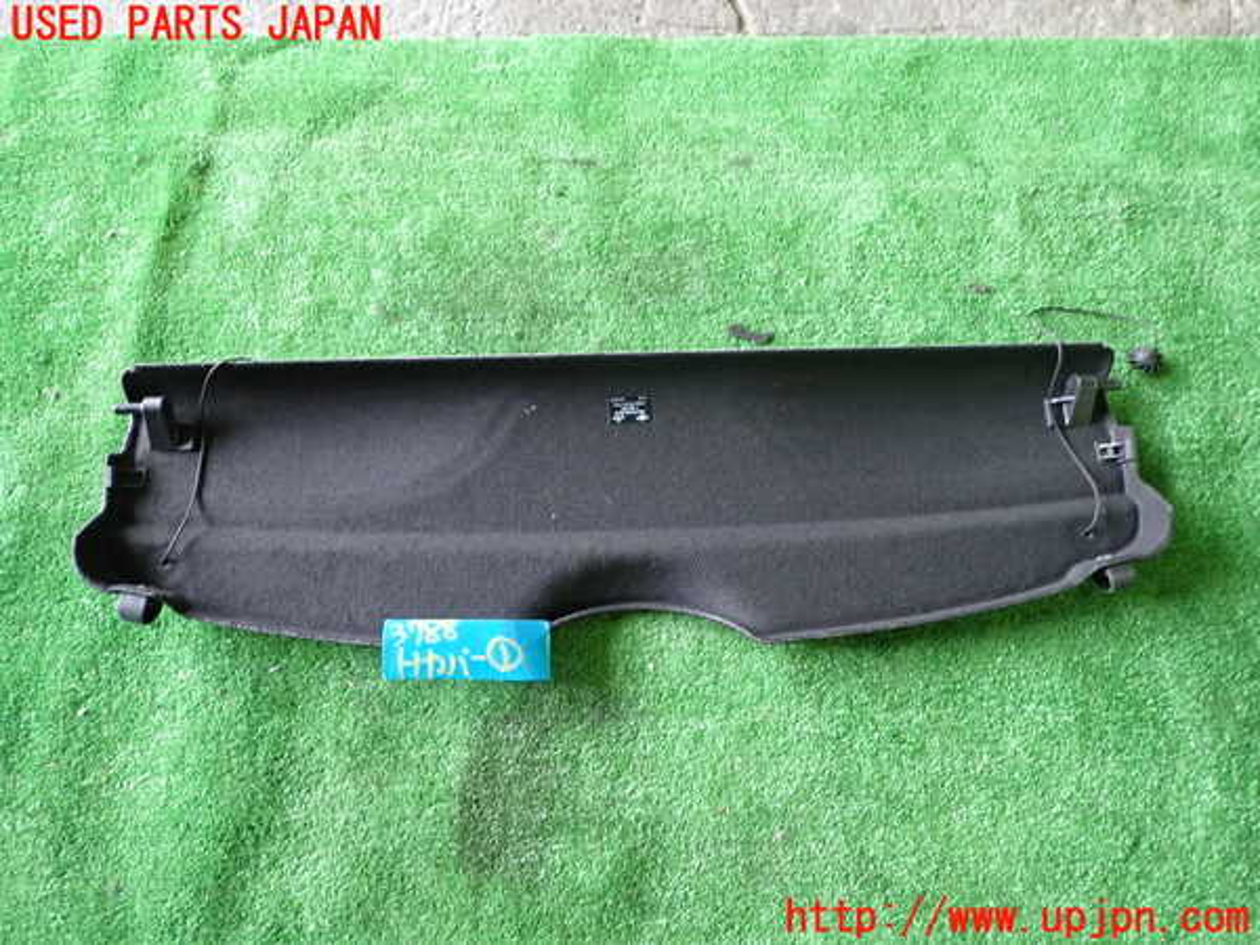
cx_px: 630
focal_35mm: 25
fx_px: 910
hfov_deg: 69.4
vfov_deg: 54.9
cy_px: 472
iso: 500
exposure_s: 1/30
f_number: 2
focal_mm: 4.5
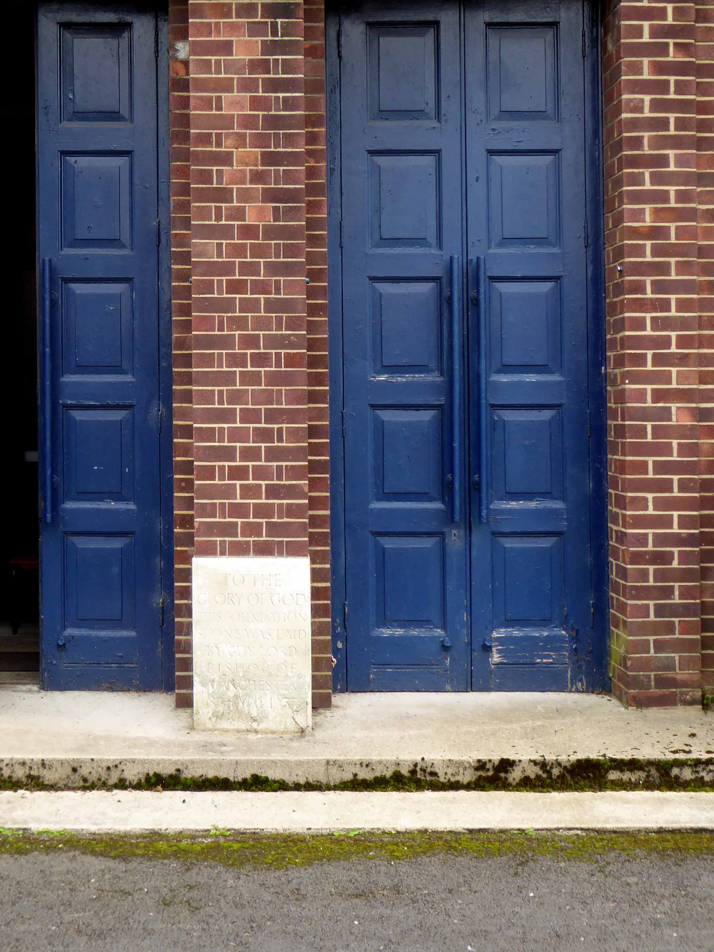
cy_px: 379
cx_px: 251
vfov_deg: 37.3
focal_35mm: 51
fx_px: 1403
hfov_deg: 28.4
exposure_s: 1/80
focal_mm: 5.8
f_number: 3.6
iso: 100
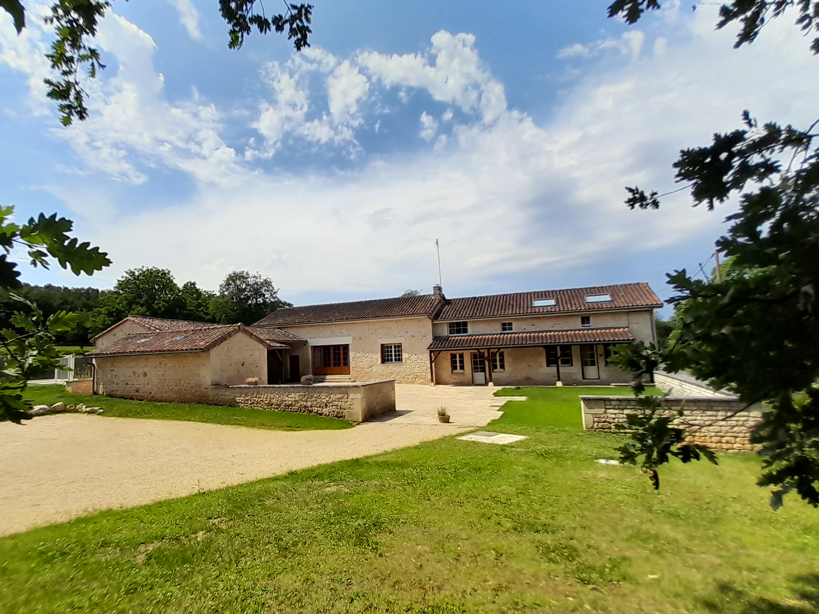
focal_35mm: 17
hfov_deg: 90.4
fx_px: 402
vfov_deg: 74.7
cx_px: 348
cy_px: 316
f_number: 2.2
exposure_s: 1/1684
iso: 40
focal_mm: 1.13
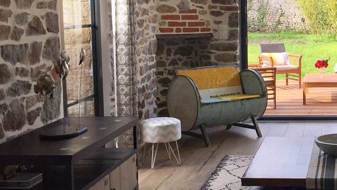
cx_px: 345
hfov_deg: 29.6
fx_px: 590
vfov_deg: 18.2
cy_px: 62
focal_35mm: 66
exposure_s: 1/412
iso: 32
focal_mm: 4.15
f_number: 2.2
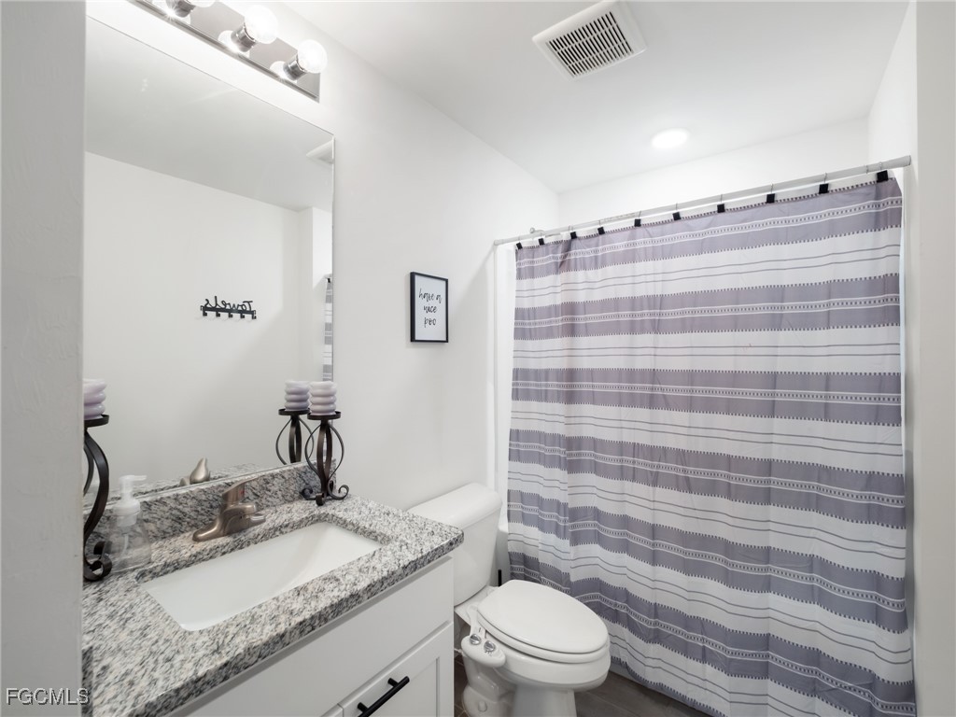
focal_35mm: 14
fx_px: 387
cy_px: 358
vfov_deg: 85.7
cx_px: 478
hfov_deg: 102.1
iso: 200
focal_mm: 7
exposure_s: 1/5
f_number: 7.1
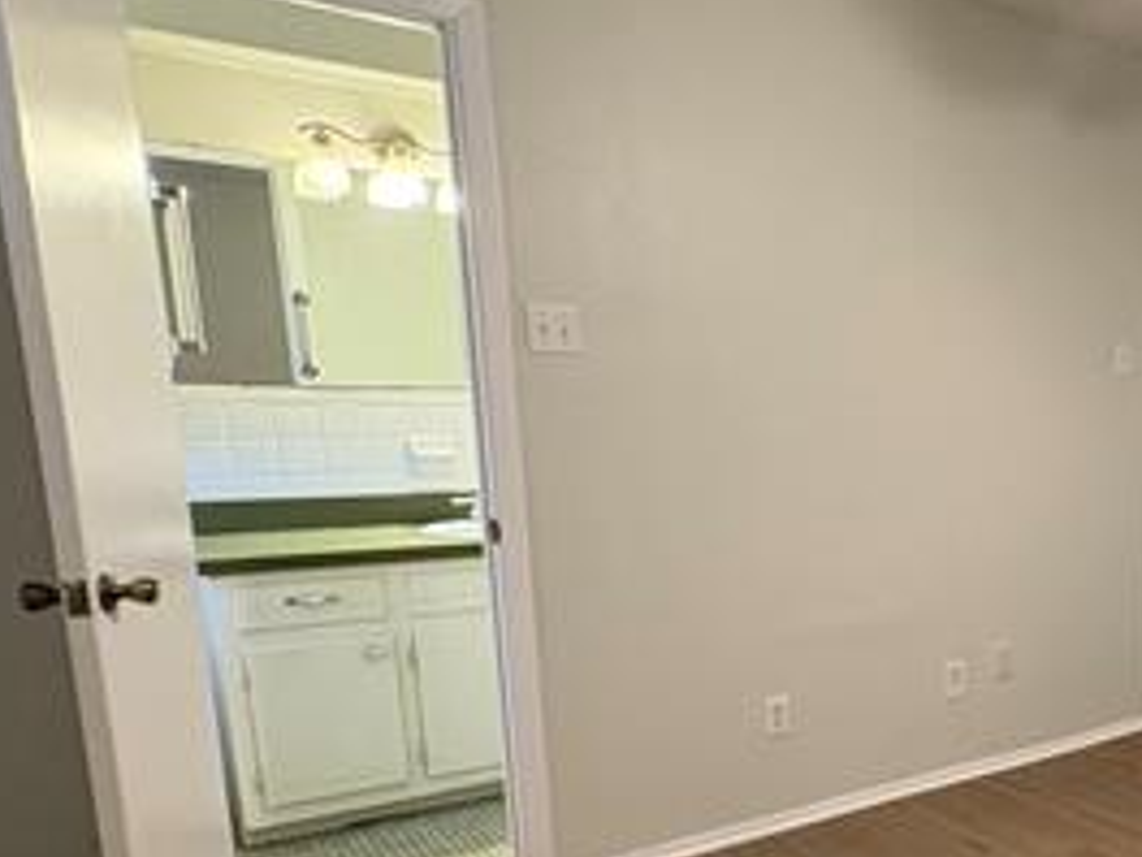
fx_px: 1122
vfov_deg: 41.1
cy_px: 589
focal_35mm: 34
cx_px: 1224
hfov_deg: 43.3
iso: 400
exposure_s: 1/60
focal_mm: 2.22
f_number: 2.2
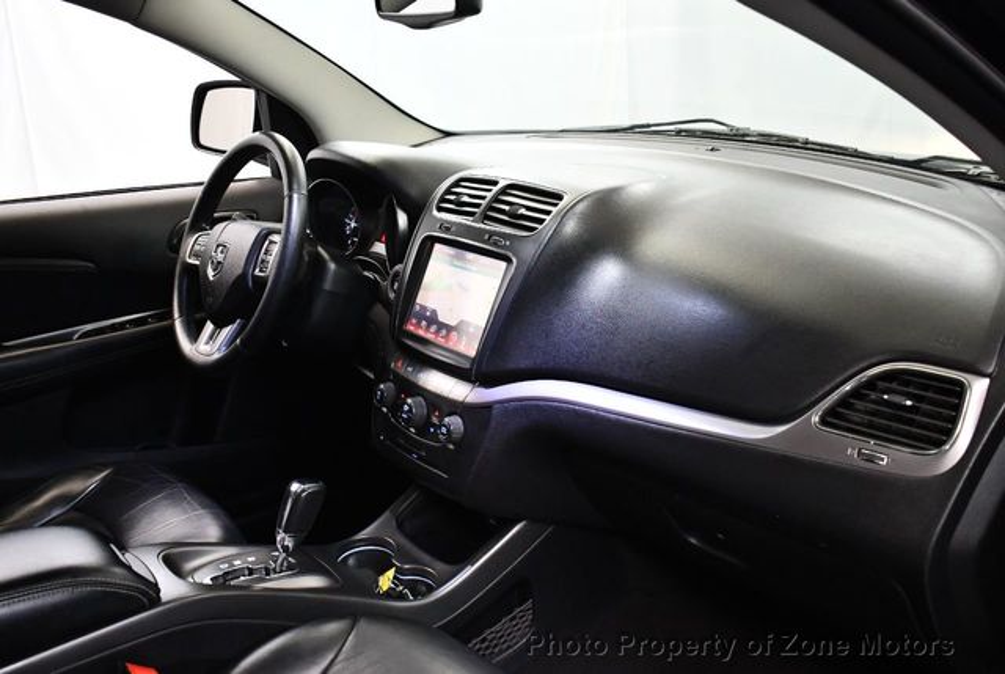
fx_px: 1007
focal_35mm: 36
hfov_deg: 53.1
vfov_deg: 37.0
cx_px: 502
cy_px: 337
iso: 2800
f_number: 3.5
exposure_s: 1/125
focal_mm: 18
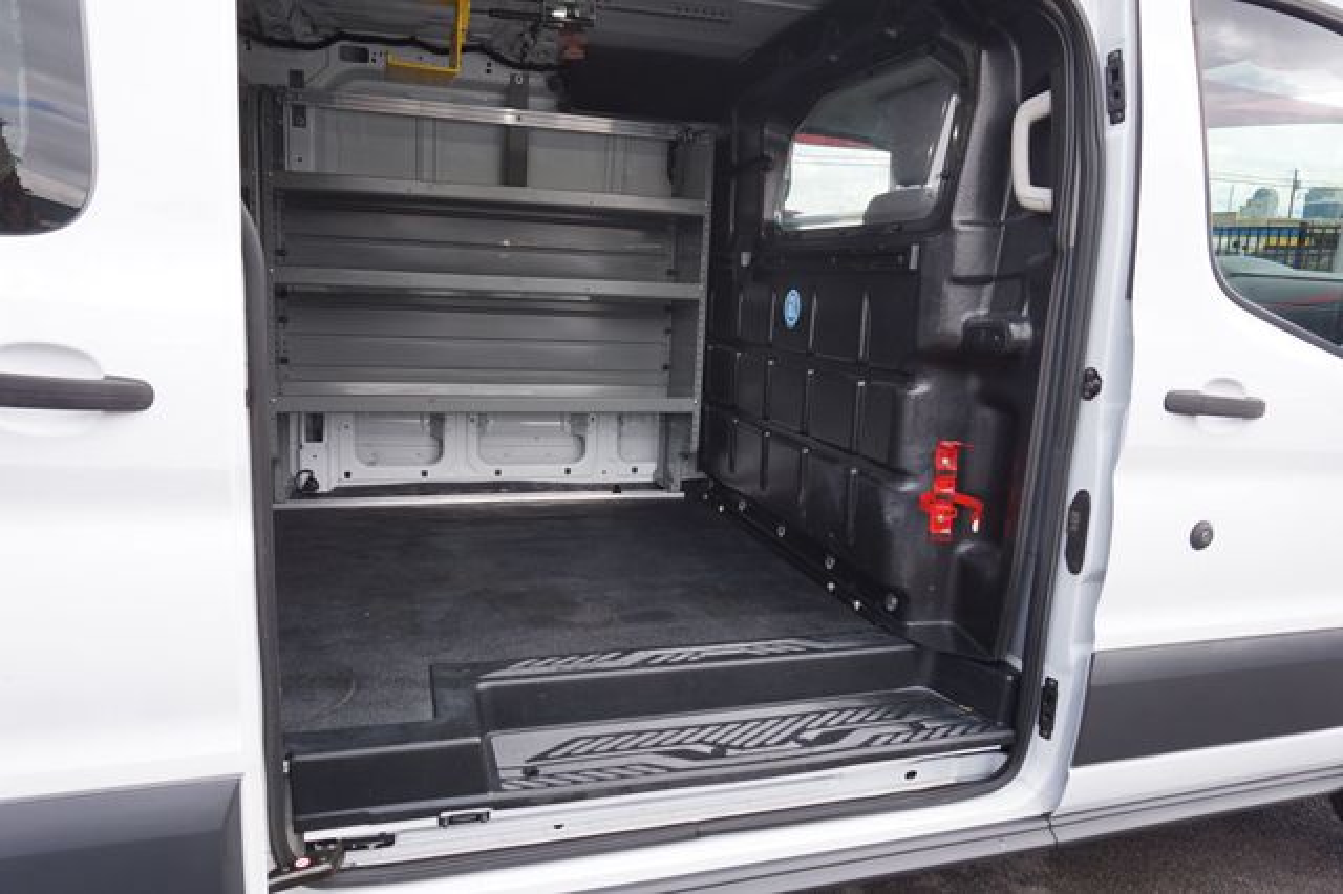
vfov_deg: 53.1
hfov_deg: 73.8
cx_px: 672
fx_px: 895
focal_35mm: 24
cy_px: 447
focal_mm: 16
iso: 100
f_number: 5.6
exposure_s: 1/80
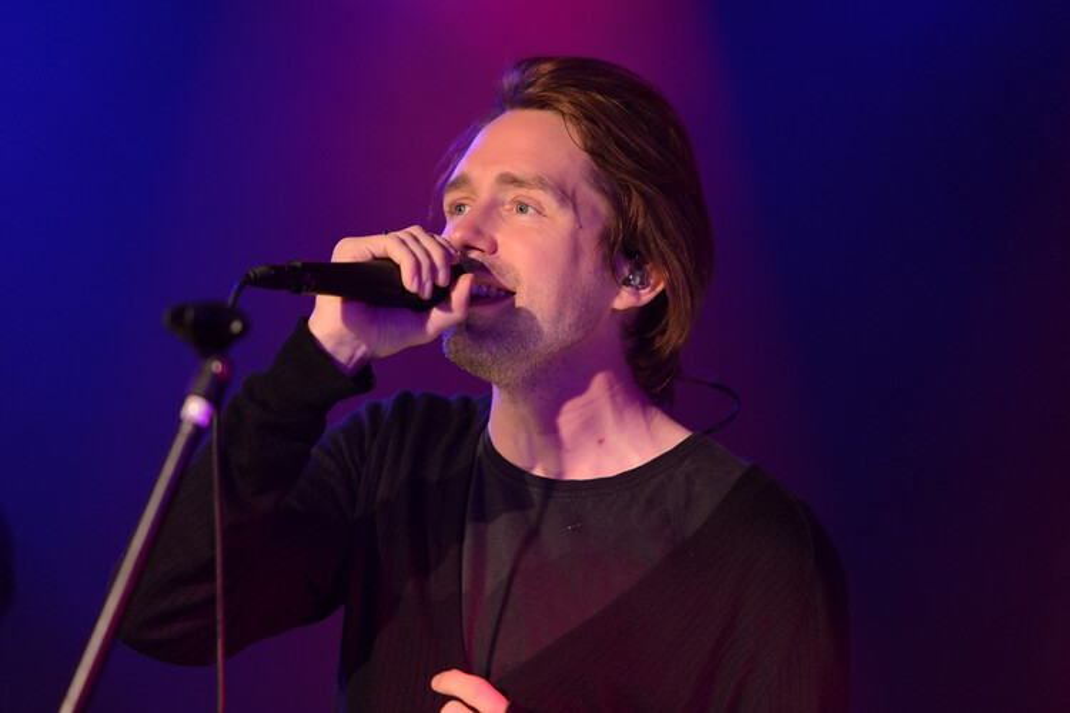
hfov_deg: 12.5
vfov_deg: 8.3
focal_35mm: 165
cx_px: 535
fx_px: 4904
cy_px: 356
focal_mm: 165
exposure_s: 1/250
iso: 1600
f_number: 2.8
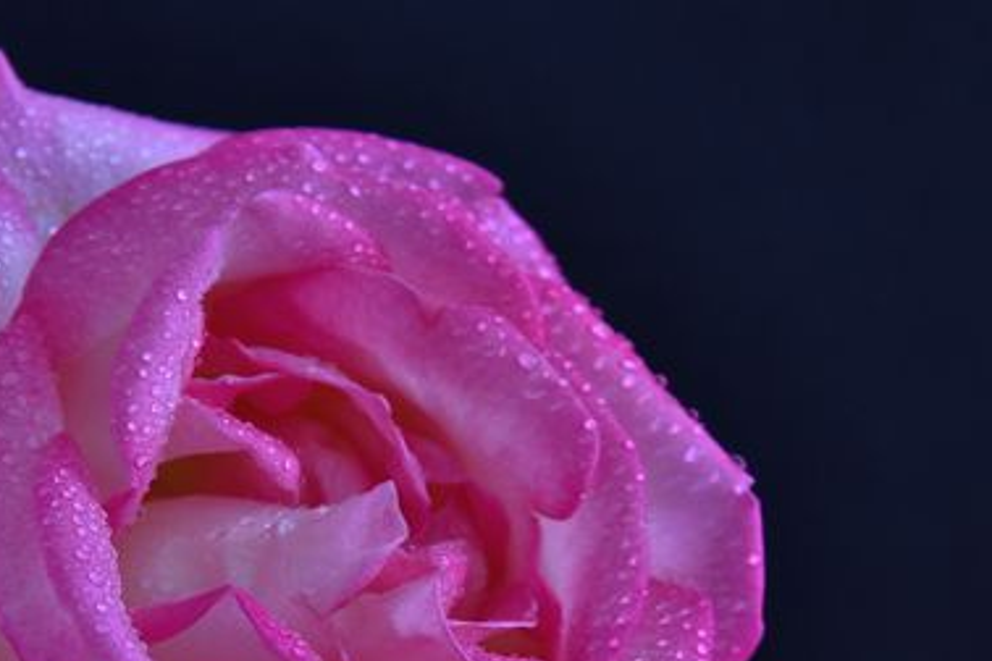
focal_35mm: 254
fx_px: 6999
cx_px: 488
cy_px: 595
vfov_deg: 5.4
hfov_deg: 8.1
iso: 200
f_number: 8
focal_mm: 120
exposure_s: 1/40
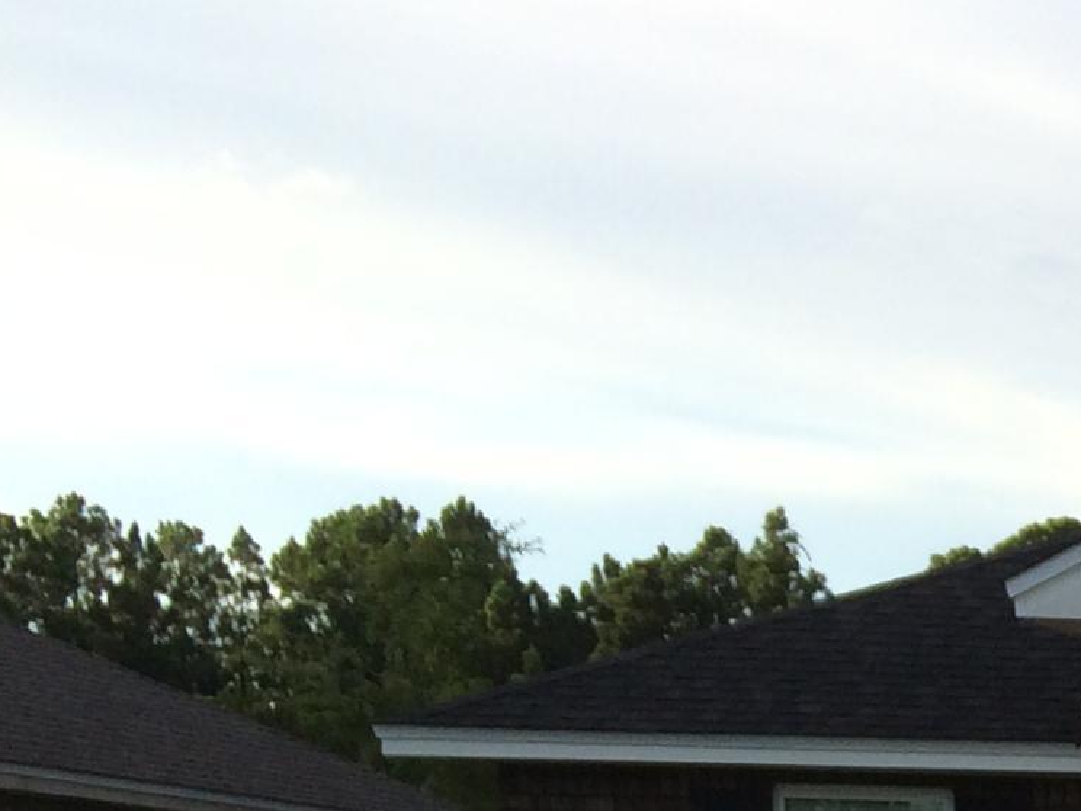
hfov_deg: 14.1
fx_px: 3654
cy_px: 1539
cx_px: 2172
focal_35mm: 117
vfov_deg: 11.6
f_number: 2.2
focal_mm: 4.15
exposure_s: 1/662
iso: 32
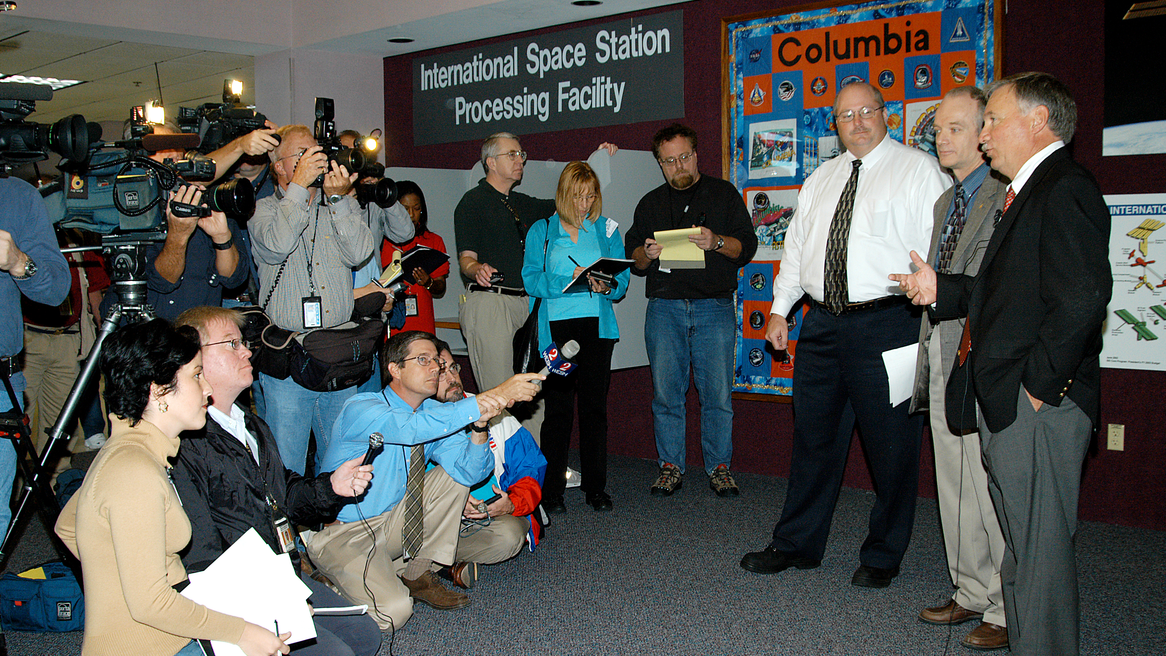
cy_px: 356
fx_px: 1175
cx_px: 586
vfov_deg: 31.2
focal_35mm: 38
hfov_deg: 52.8
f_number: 8
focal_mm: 24
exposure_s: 1/60
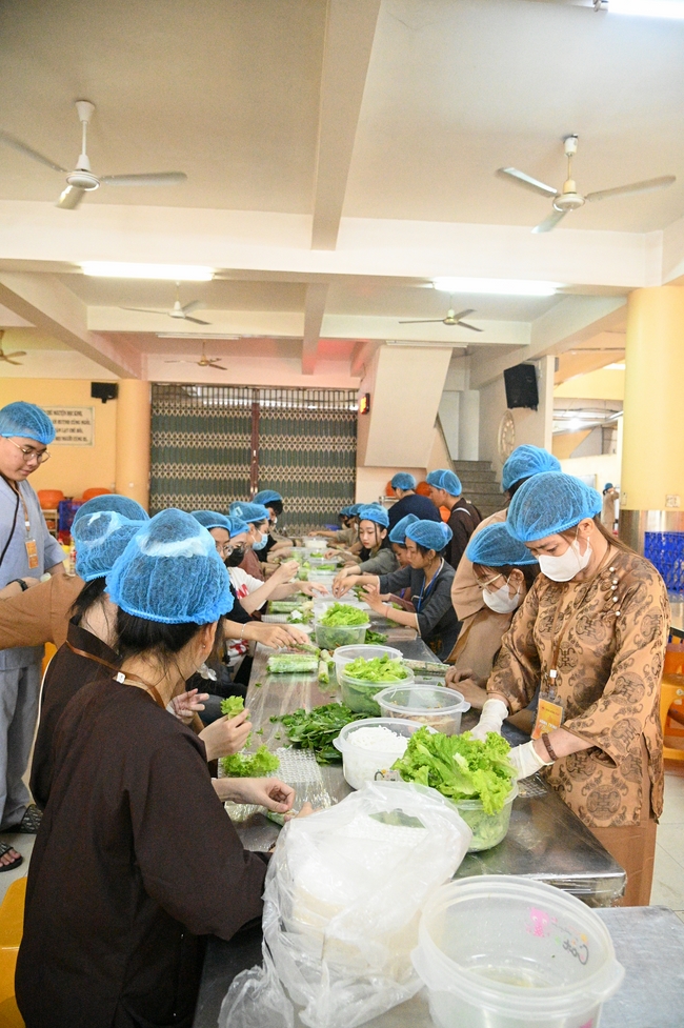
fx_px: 685
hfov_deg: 53.1
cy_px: 514
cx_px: 342
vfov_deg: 73.8
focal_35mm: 24
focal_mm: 24
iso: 25600
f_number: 5
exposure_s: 1/250
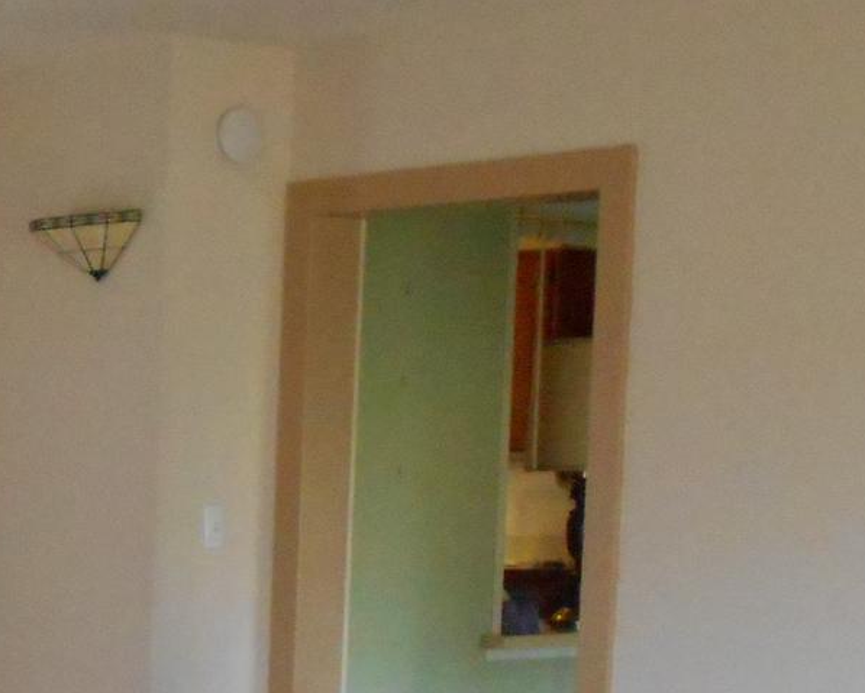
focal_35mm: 87
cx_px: -41
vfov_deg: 17.3
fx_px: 2228
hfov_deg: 21.1
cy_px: 671
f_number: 3.2
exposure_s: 1/100
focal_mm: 4.6
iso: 800
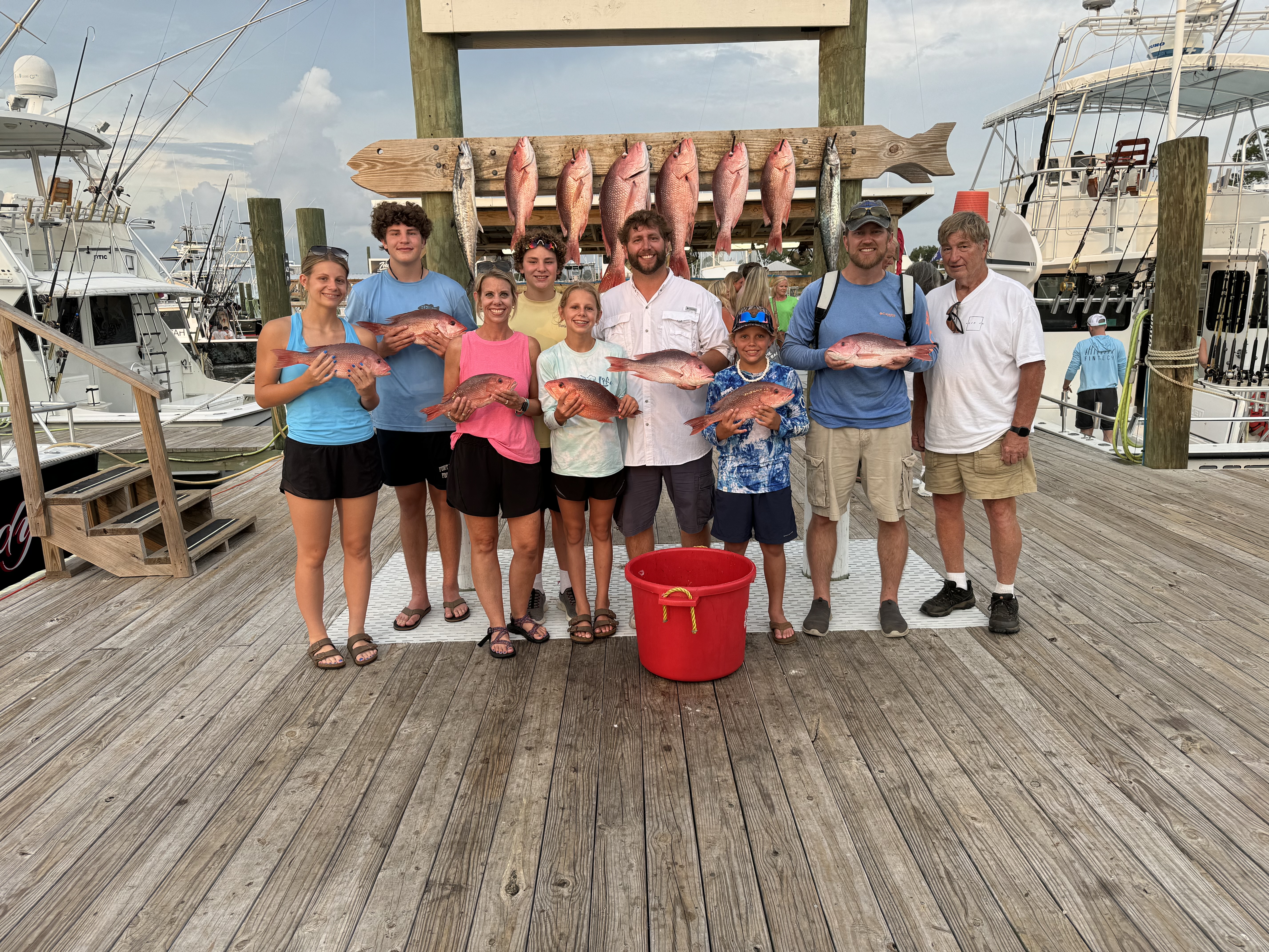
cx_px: 634
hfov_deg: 71.6
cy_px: 476
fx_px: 880
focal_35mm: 24
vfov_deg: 56.8
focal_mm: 6.76
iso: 80
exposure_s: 1/318
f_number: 1.78
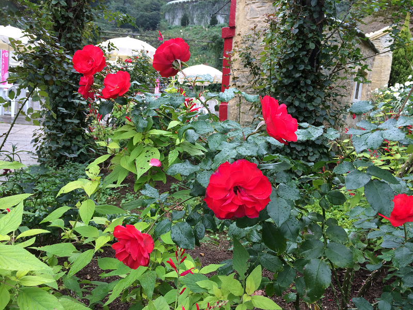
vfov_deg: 48.2
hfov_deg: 61.7
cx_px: 206
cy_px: 155
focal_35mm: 29
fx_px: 346
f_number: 2.2
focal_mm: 4.15
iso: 32
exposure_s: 1/120
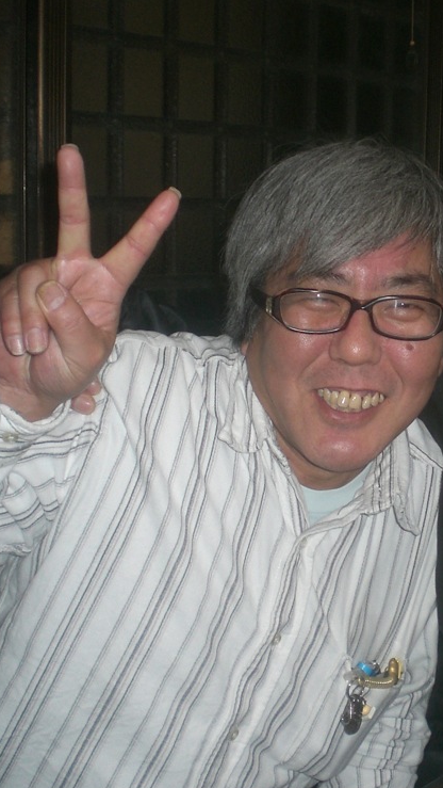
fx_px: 1169
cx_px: 427
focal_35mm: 56
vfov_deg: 37.2
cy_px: 398
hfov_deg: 20.9
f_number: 3.1
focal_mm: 6.3
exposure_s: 1/60
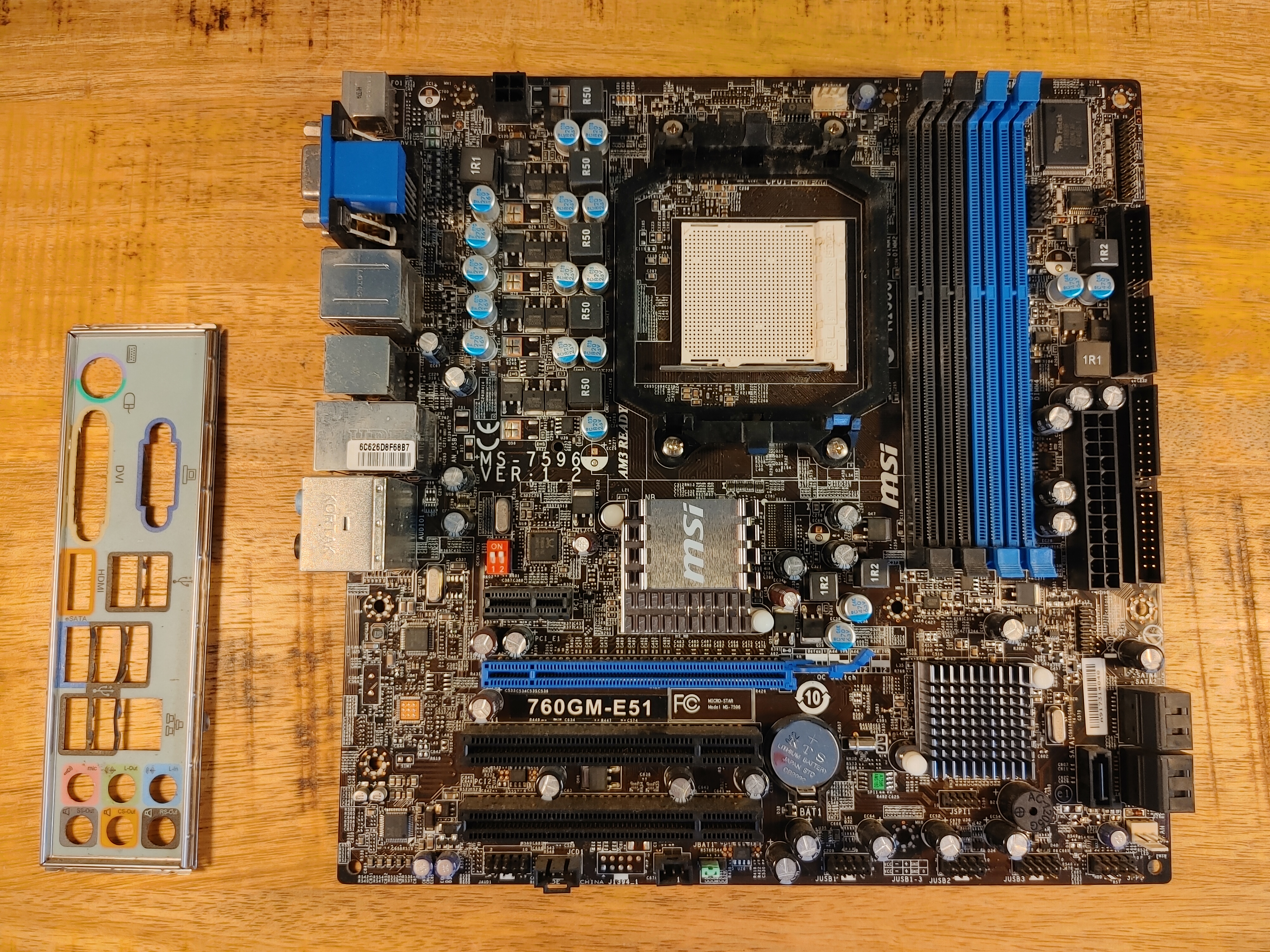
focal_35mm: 26
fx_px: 954
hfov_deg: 67.3
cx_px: 635
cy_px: 476
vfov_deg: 53.1
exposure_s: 1/100
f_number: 1.8
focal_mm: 4.81
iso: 200
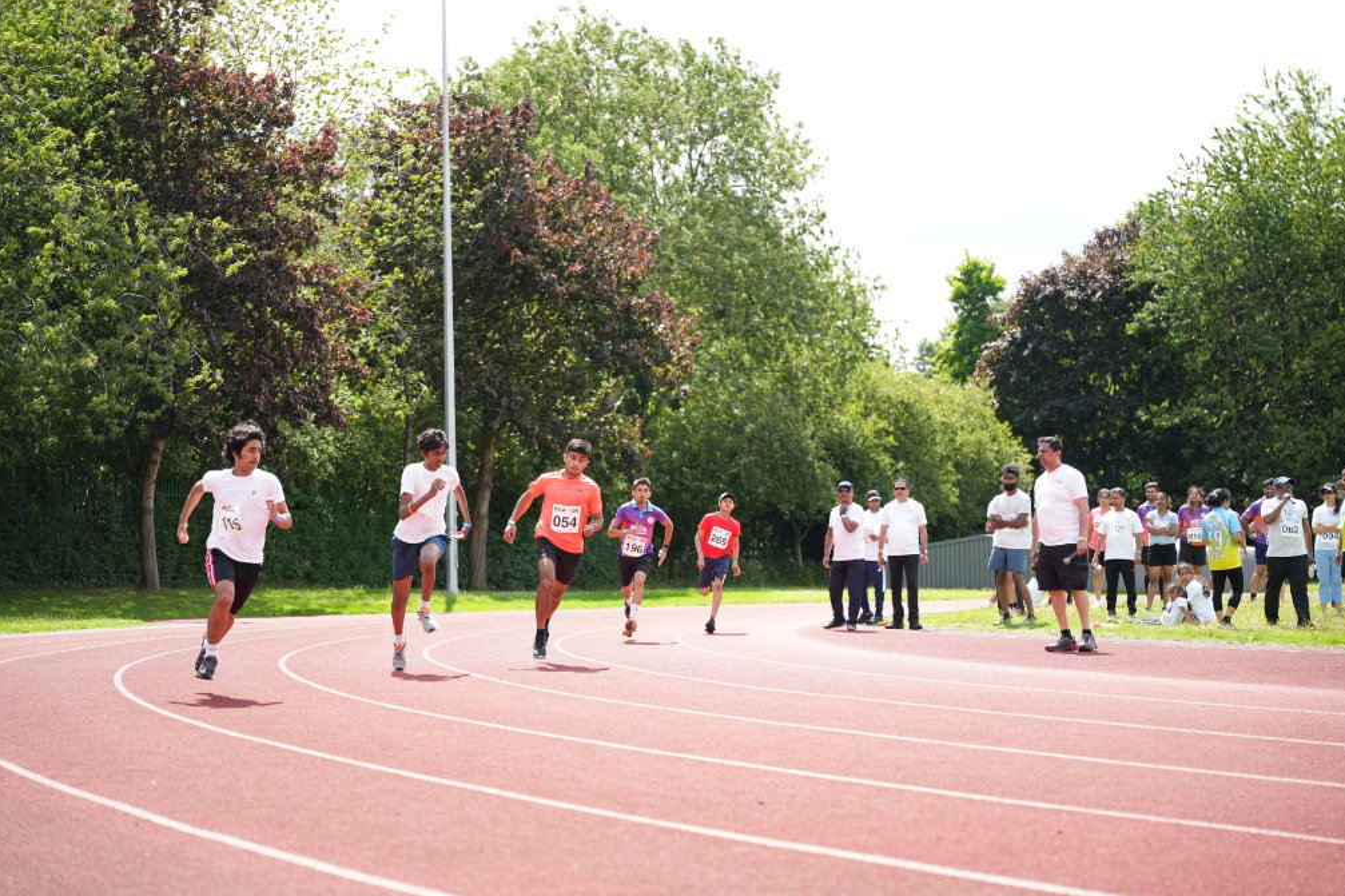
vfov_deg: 20.0
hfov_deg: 29.6
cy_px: 443
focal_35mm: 68
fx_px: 2544
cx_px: 680
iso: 250
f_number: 2.8
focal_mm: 67.1
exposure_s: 1/1250
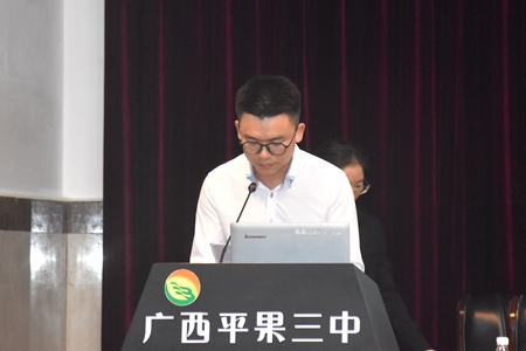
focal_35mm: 158
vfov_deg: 8.7
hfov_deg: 13.0
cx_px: 263
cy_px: 176
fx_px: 2301
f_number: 5.6
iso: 3200
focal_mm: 105
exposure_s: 1/60
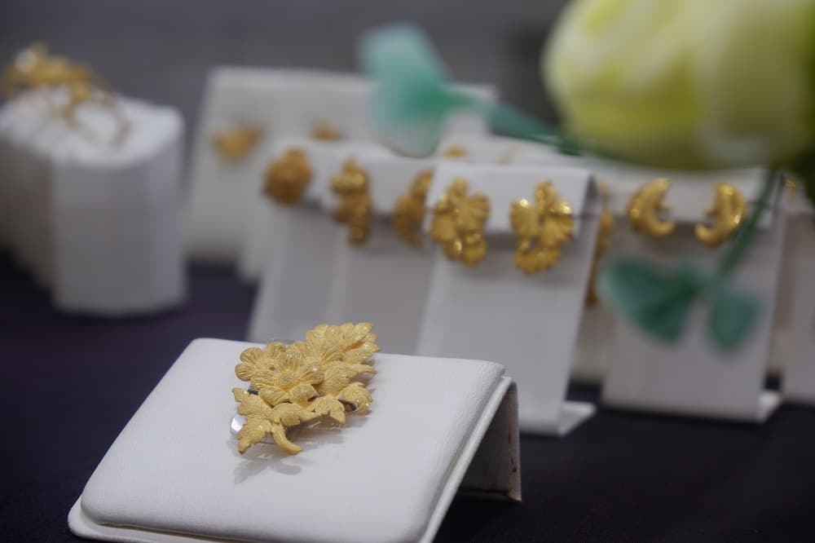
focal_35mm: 68
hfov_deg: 29.7
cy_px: 272
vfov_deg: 20.0
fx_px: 1539
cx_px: 408
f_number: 5.6
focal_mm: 45
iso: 250
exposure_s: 1/100
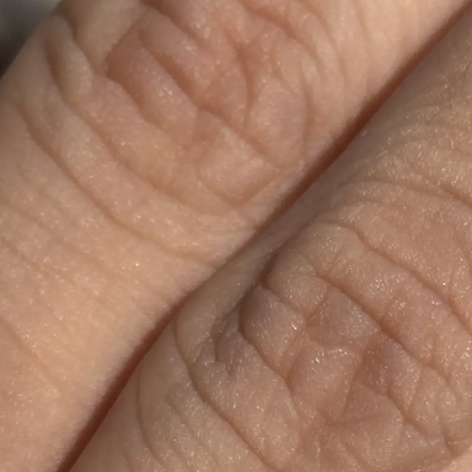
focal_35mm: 213
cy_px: 968
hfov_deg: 8.2
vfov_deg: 7.8
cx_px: 278
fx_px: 3286
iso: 40
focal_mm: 5.96
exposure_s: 1/5348
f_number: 1.6
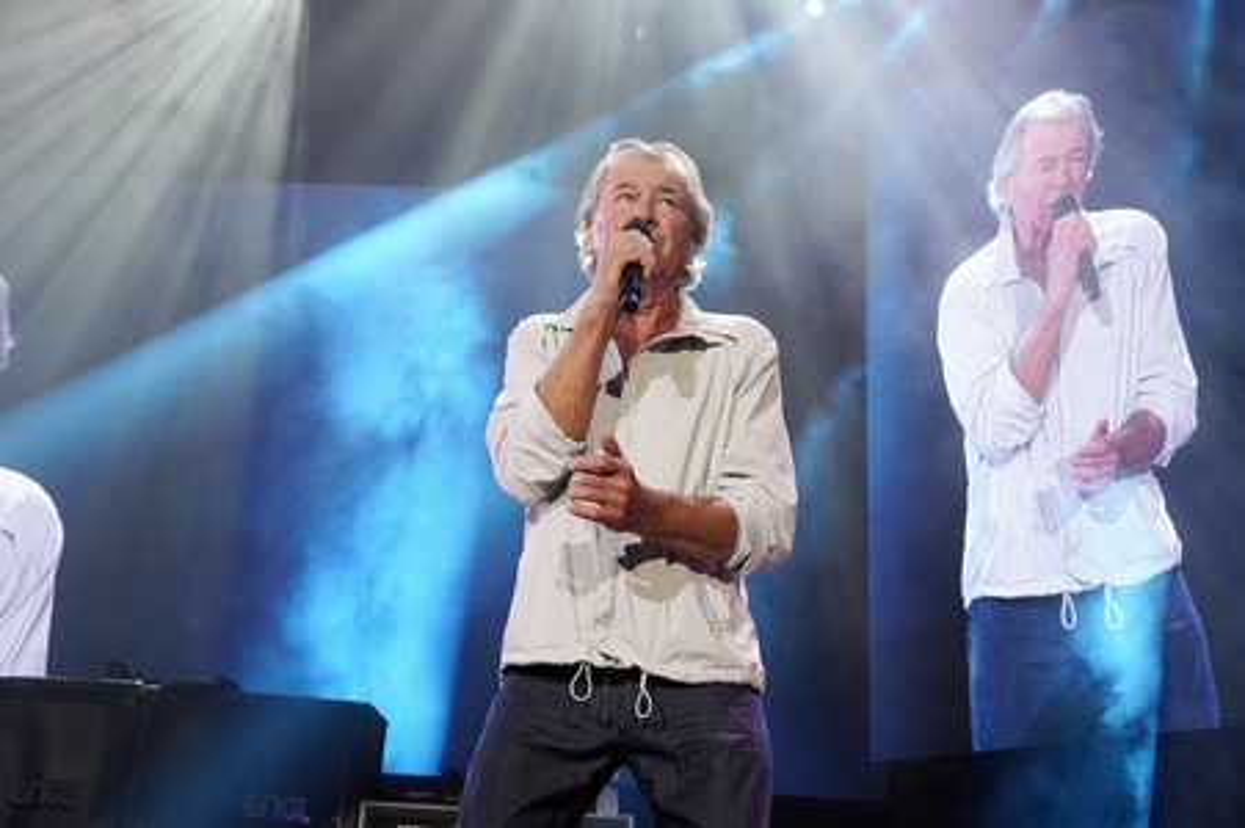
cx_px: 622
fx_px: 1244
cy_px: 414
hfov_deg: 53.2
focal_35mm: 36
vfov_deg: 36.8
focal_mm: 36
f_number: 5.6
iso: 1600
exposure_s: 1/320
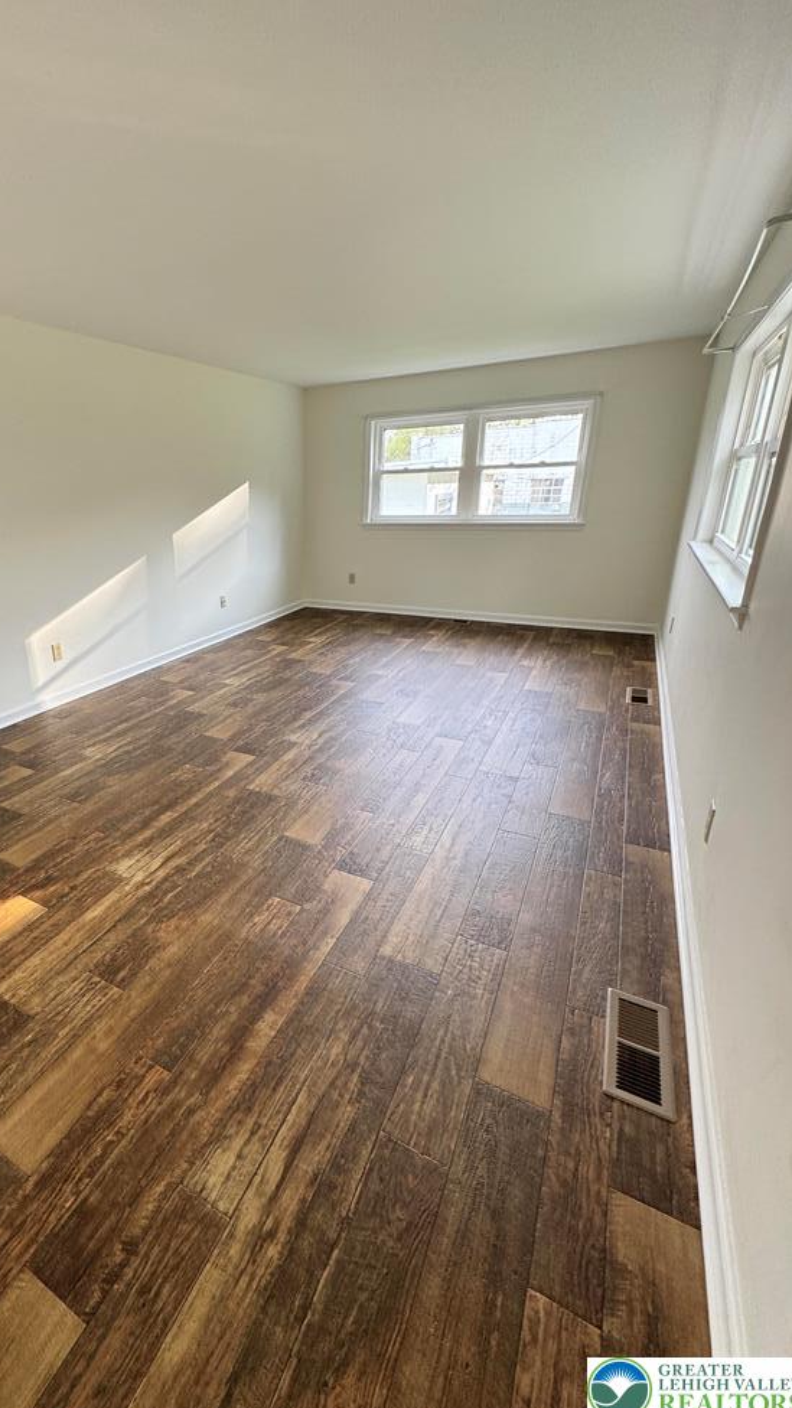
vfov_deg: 99.4
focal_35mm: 16
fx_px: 597
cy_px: 691
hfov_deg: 65.0
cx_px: 254
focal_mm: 2.22
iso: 160
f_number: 2.2
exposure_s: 1/60
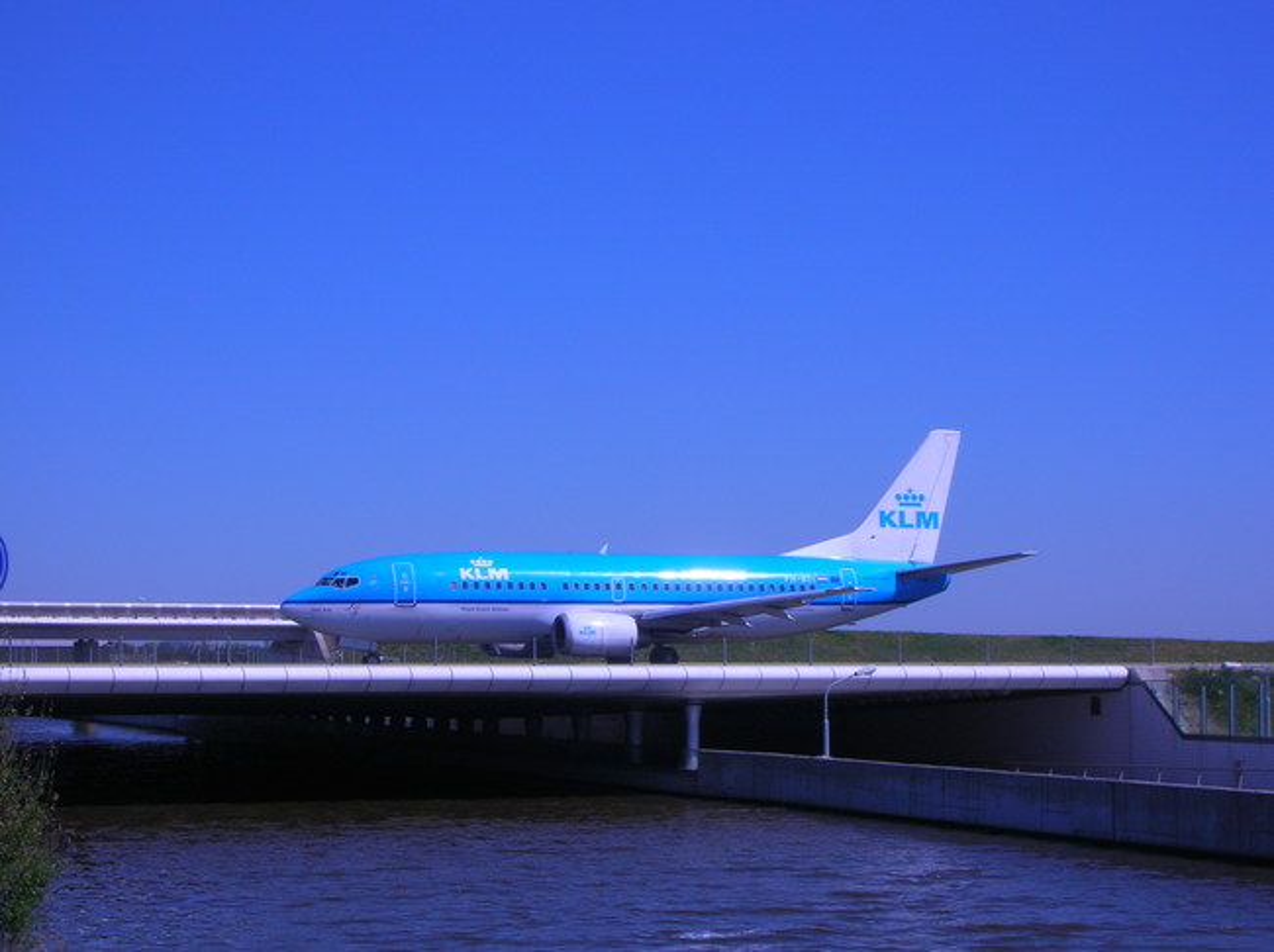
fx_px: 2573
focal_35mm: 70
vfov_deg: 21.0
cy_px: 476
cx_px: 637
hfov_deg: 27.8
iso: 50
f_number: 6.6
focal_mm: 11.7
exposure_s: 1/506
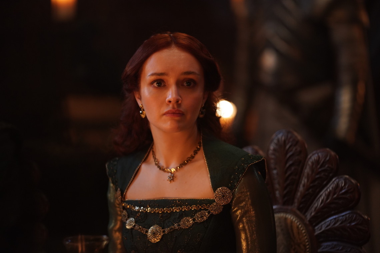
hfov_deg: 15.2
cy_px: 126
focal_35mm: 135
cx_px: 190
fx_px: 1425
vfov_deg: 10.2
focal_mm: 135
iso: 2000
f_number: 1.8
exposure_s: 1/125
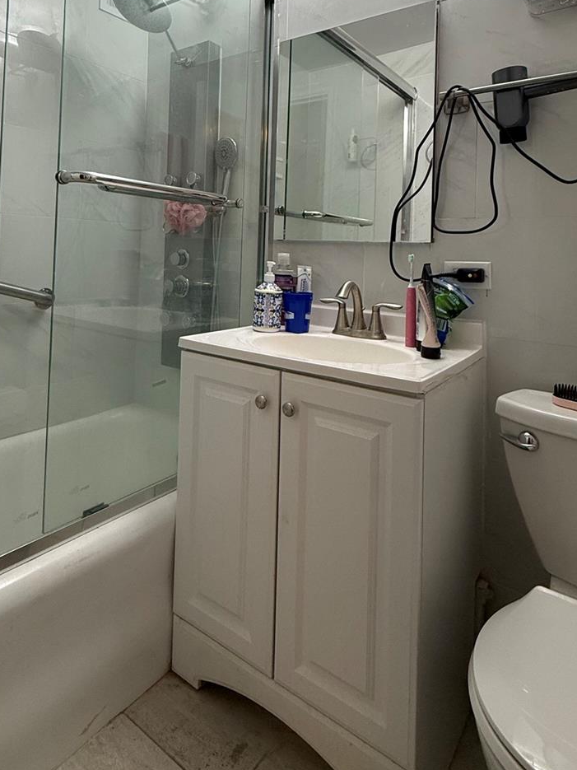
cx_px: 229
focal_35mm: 23
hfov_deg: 58.4
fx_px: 511
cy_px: 238
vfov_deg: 71.1
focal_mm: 2.22
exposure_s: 1/120
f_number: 2.2
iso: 160
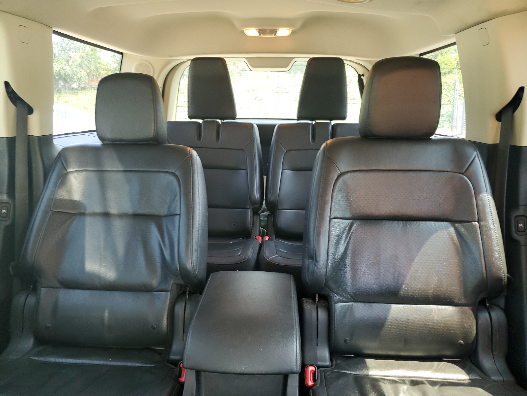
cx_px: 264
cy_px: 198
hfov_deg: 67.3
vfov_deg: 53.1
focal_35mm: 26
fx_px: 396
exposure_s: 1/60.2
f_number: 1.5
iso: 76
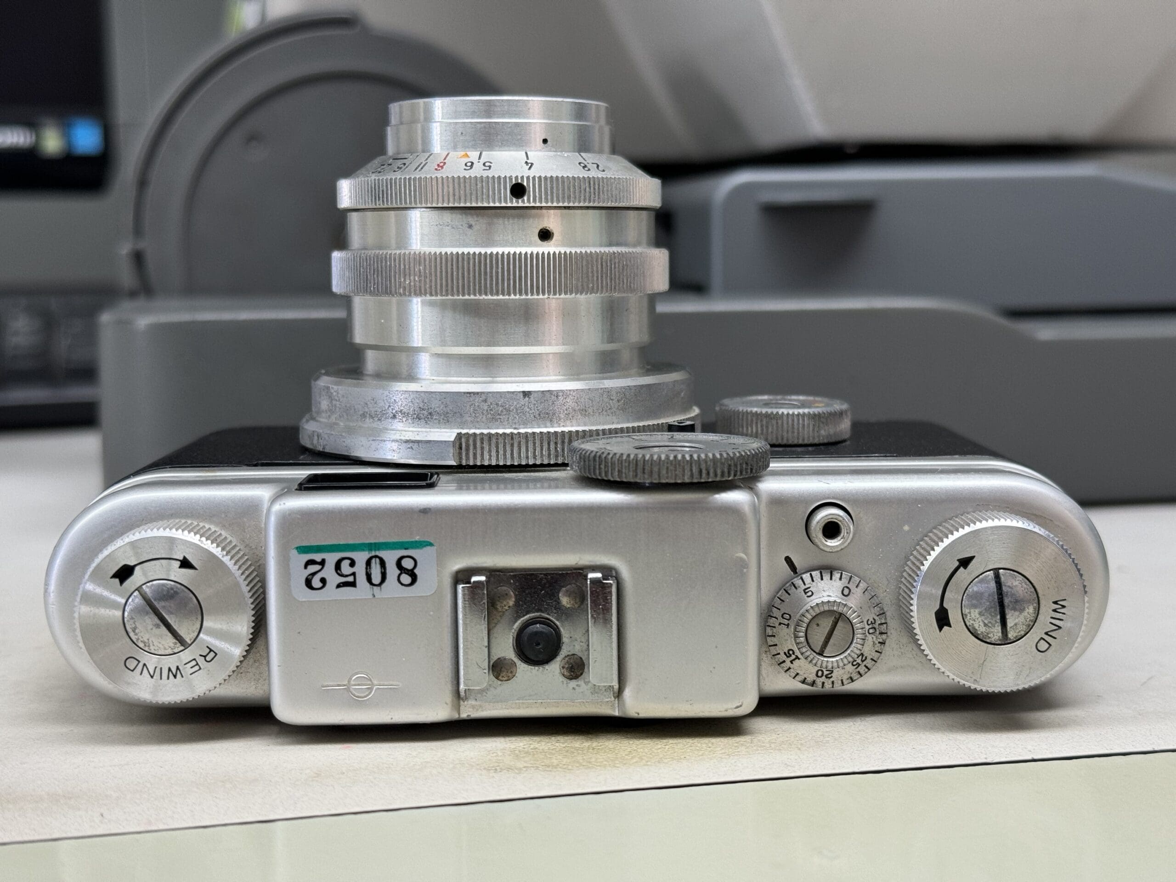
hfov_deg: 39.7
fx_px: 1631
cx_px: 588
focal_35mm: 48
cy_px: 441
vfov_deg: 30.3
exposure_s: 1/60
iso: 100
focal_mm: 6.86
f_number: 1.78
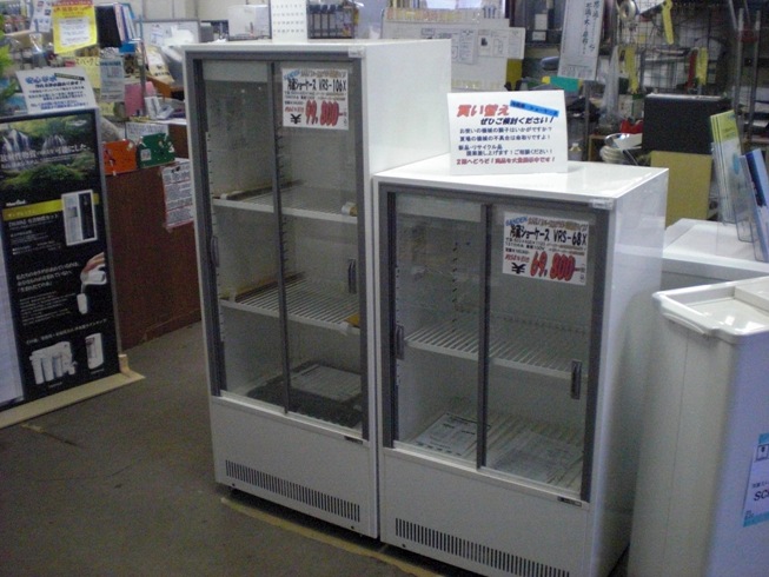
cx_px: 384
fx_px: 844
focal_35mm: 38
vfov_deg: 37.7
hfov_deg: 49.0
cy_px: 288
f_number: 3.1
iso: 800
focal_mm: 6.3
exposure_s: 1/80
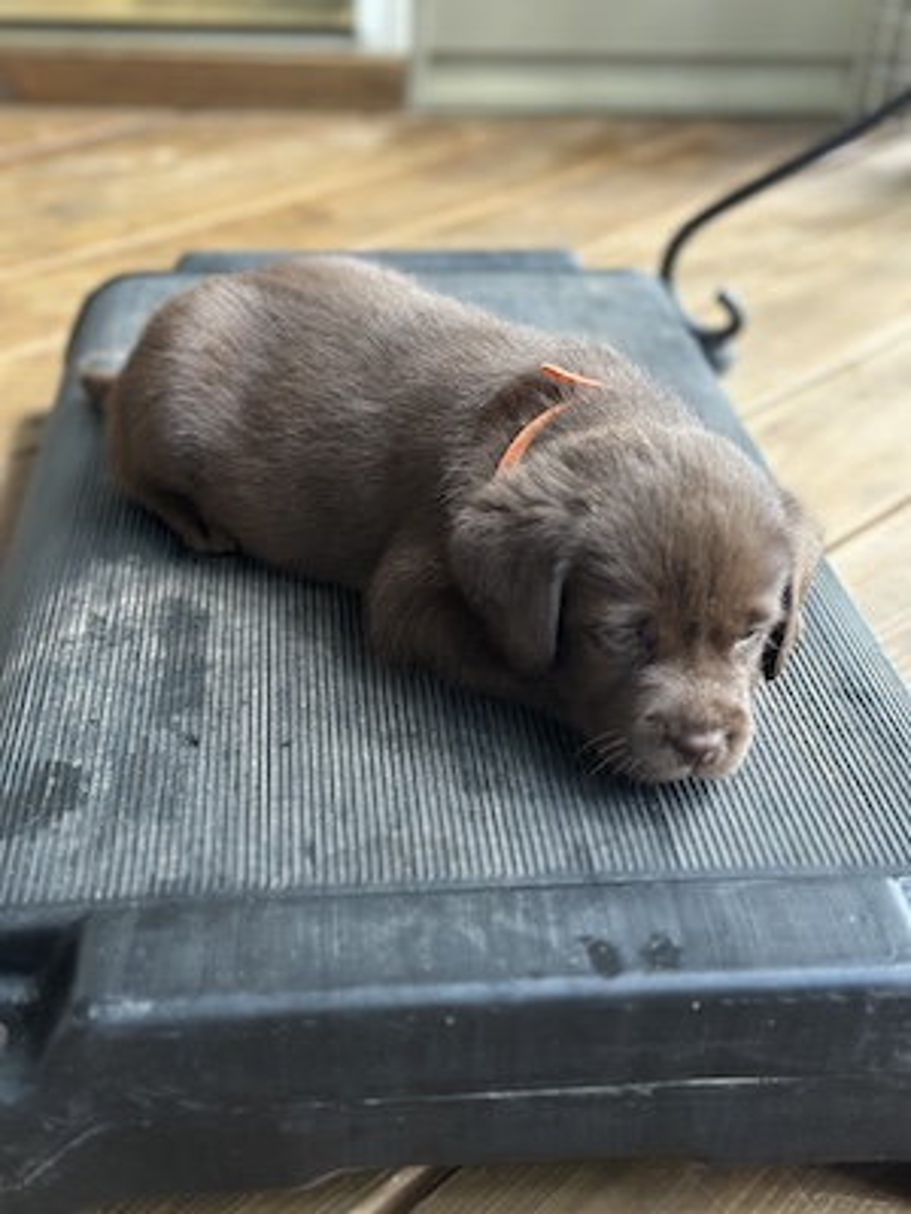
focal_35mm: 48
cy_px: 607
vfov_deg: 39.7
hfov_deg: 30.3
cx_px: 456
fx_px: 1684
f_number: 1.78
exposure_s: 1/40
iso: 400
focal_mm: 6.86
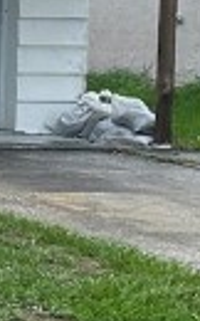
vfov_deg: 10.4
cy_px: 49
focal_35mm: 200
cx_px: -741
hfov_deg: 5.3
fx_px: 1748
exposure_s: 1/570
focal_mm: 6.86
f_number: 1.78
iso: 80
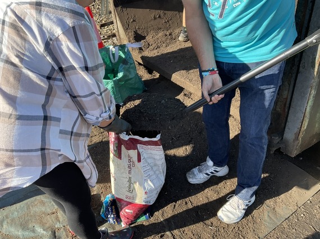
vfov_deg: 48.2
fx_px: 268
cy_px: 120
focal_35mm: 29
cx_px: 160
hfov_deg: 61.7
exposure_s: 1/383
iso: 16
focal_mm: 3
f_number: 1.8
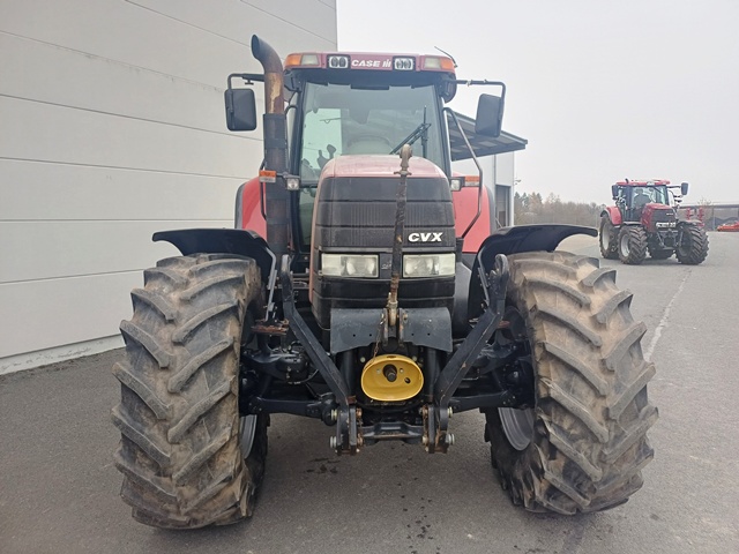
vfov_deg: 54.9
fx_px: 534
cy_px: 277
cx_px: 370
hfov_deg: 69.4
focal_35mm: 25
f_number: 1.8
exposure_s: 1/50
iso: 100
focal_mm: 4.65
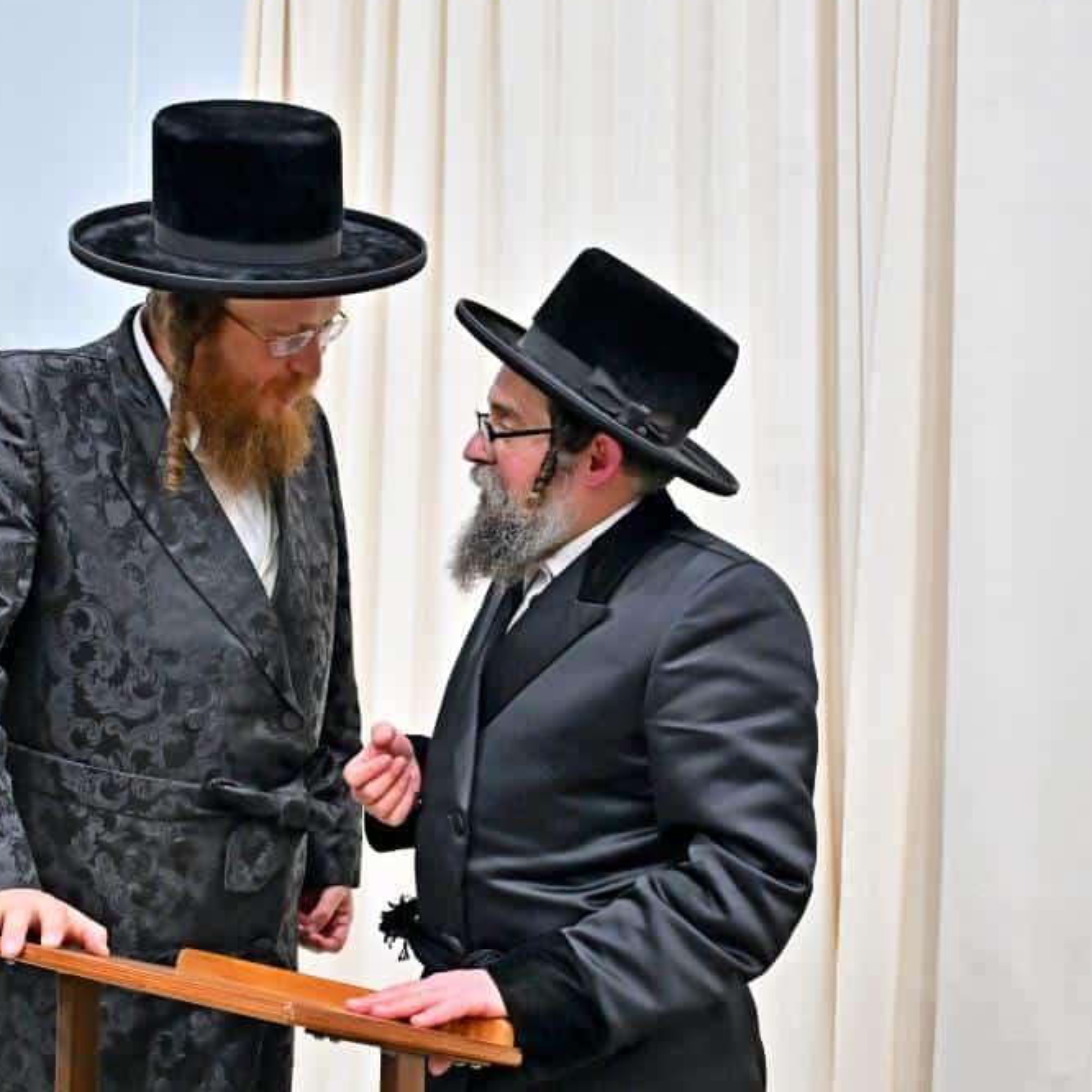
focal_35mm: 47
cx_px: 461
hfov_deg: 36.0
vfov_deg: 36.1
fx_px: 1677
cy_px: 538
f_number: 4
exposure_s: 1/200
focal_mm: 24
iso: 1250
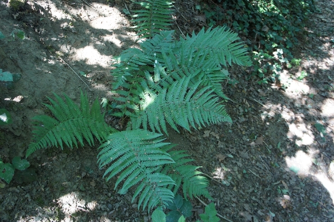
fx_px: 278
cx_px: 167
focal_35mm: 30
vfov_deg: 43.5
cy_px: 111
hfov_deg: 62.0
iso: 1600
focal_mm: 20
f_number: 4
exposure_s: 1/125
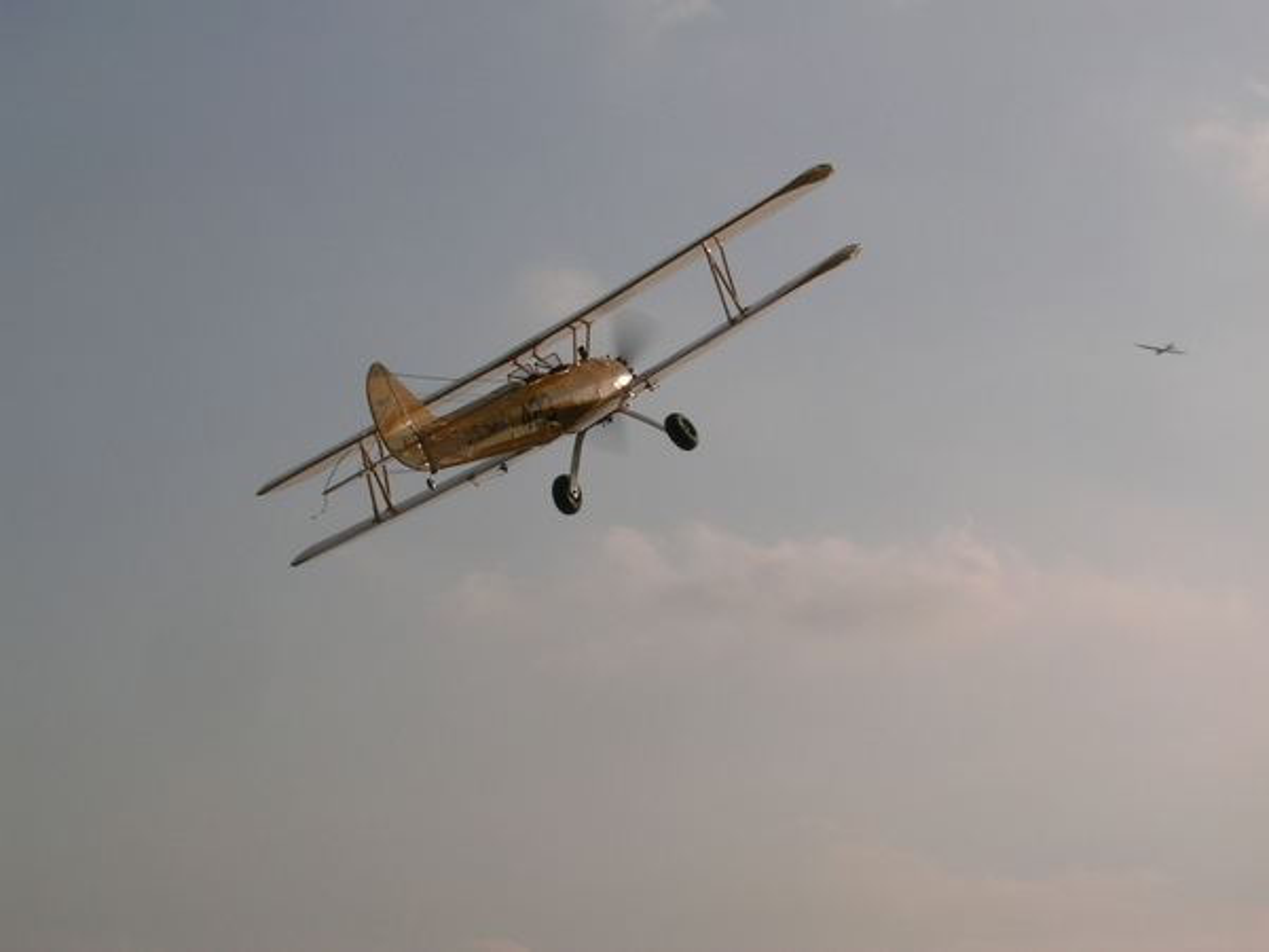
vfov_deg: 9.6
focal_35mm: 155
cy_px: 476
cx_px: 634
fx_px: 5682
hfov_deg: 12.7
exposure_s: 1/742
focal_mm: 15.5
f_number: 8
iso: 50
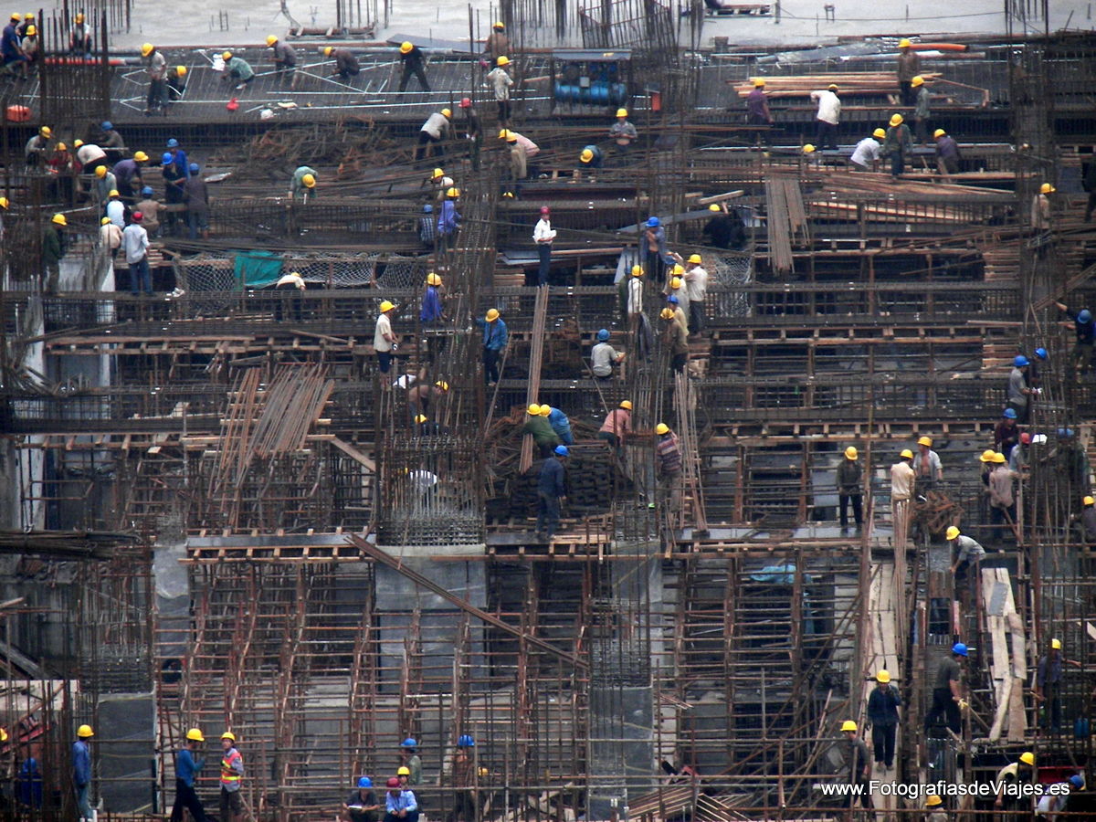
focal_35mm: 307
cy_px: 411
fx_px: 9720
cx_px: 548
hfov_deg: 6.5
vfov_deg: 4.8
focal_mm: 50.9
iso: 100
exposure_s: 1/80
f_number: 3.6
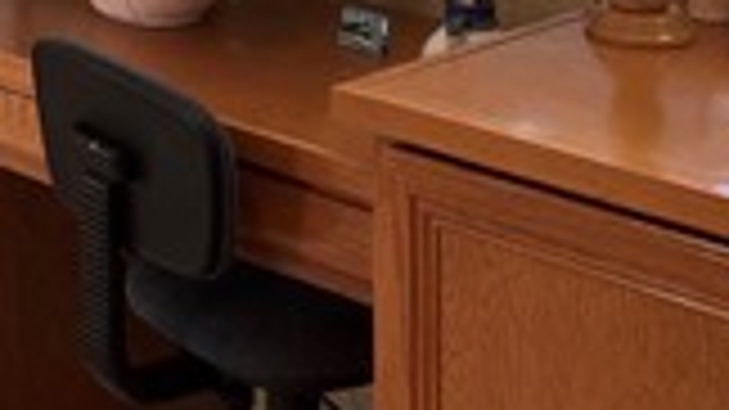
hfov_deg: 17.9
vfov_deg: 10.3
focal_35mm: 112
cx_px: -216
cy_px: -261
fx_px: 2164
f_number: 1.5
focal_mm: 5.7
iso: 64
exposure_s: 1/60
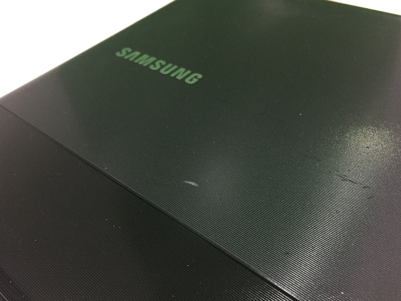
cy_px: 167
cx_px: 183
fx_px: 405
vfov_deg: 40.6
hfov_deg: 52.6
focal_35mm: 35
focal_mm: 4.15
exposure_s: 1/33
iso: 250
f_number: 2.2
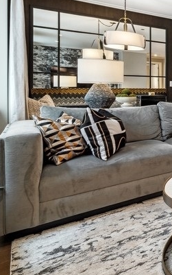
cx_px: 298
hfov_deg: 23.5
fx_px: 240
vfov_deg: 58.4
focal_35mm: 32
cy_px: 93
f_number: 10
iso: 400
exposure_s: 1/2.5
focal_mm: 14
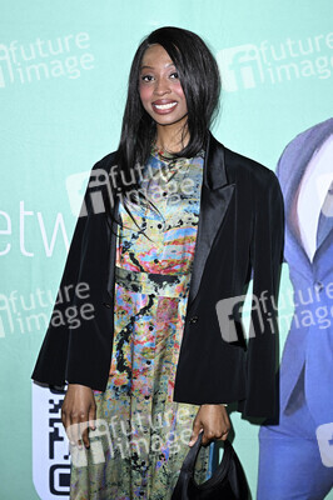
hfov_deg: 23.0
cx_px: 166
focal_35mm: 59
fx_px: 820
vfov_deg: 34.0
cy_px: 250
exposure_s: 1/200
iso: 1600
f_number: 5.6
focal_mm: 59
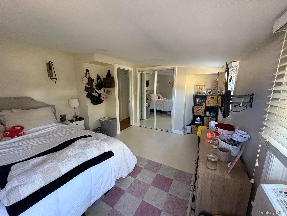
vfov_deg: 85.7
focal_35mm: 14
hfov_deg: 102.1
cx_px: 144
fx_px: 116
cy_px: 108
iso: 500
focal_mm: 2.22
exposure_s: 1/60
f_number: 2.2
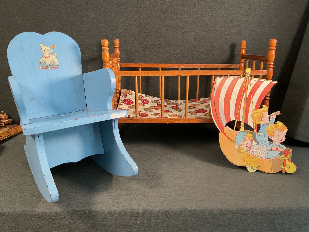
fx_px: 259
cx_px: 154
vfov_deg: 48.2
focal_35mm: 29
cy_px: 116
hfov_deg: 61.7
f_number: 1.8
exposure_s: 1/60
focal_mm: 3
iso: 250
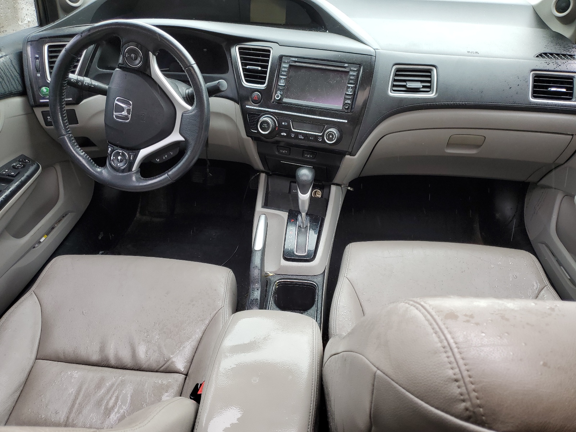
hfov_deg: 67.3
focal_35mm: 26
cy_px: 216
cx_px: 288
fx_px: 433
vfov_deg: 53.1
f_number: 1.5
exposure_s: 1/120
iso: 50
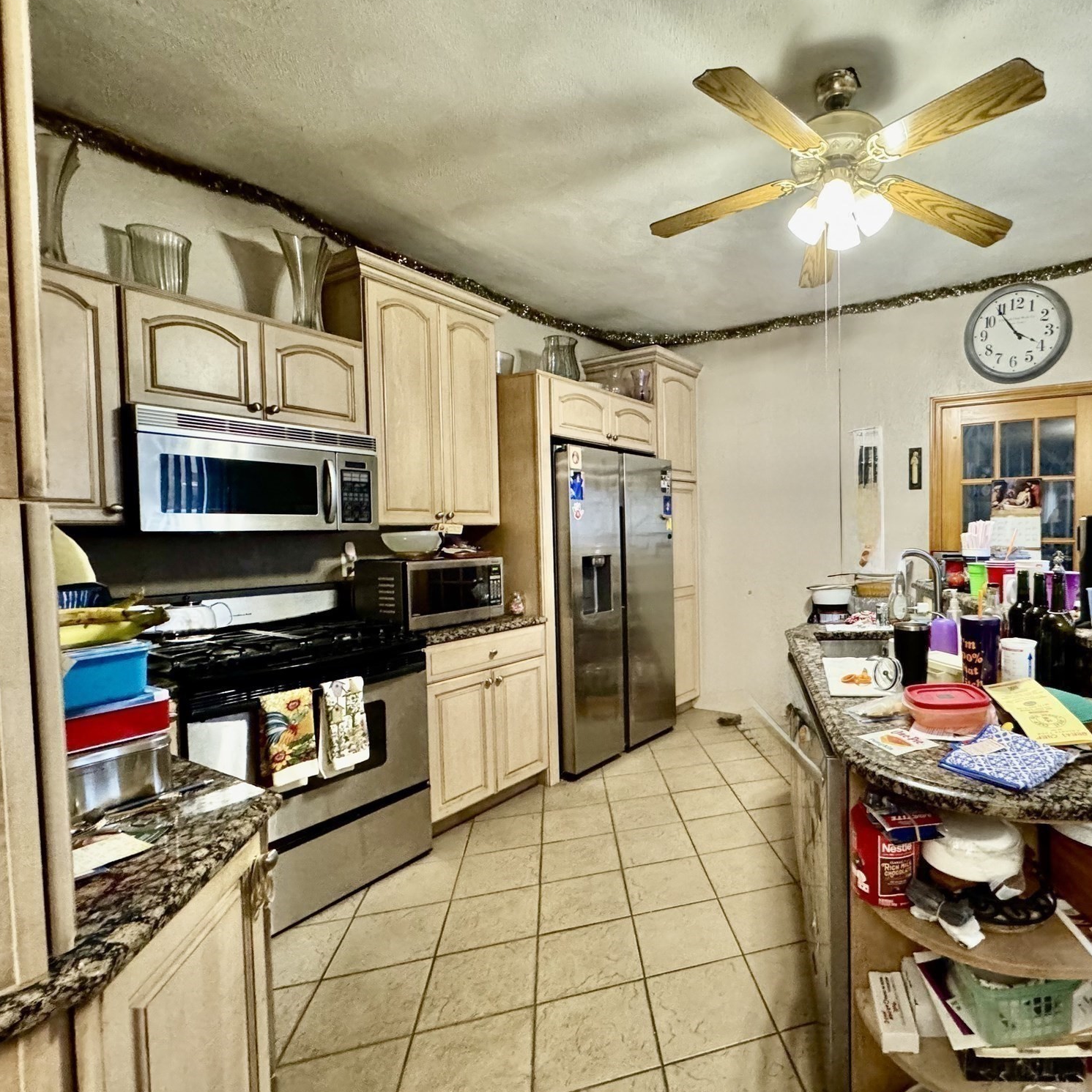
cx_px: 749
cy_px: 551
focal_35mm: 17
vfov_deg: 84.0
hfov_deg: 80.5
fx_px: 607
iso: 800
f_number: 2.2
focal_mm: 2.22
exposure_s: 1/60
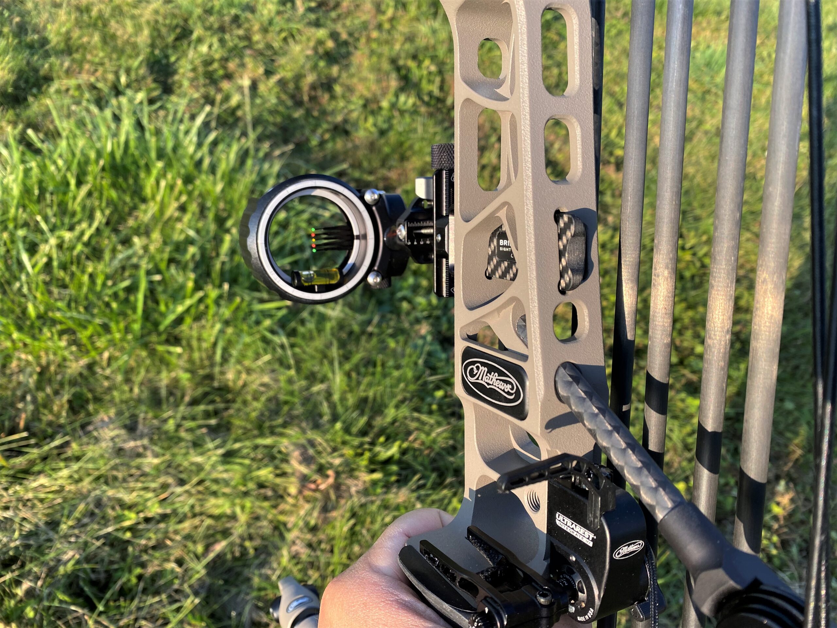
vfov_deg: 53.1
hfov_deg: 67.3
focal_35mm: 26
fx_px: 629
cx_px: 418
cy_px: 314
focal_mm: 4.25
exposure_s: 1/640
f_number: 1.8
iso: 32
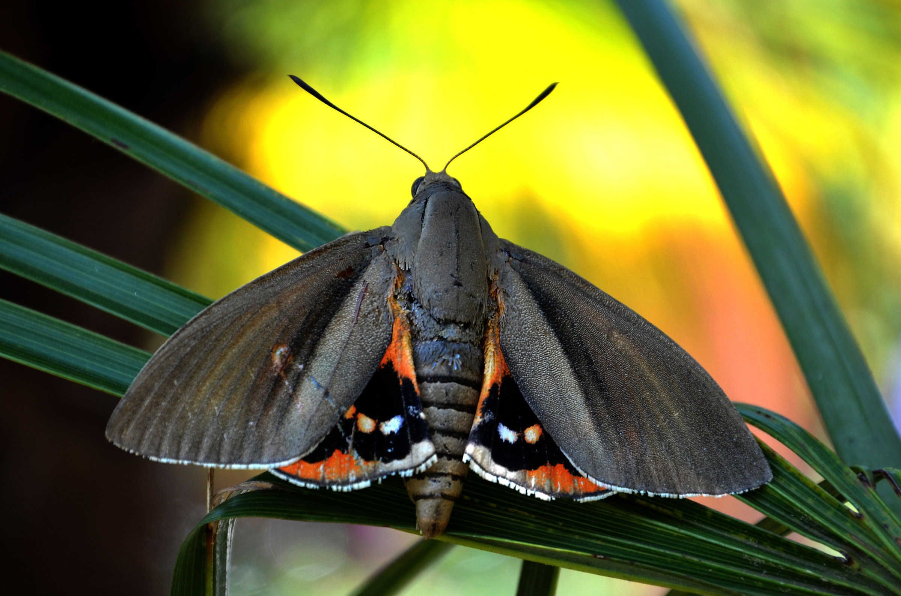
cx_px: 450
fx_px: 3933
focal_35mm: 158
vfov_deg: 8.7
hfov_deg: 13.1
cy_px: 298
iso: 360
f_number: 8
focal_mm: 105
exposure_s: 1/125
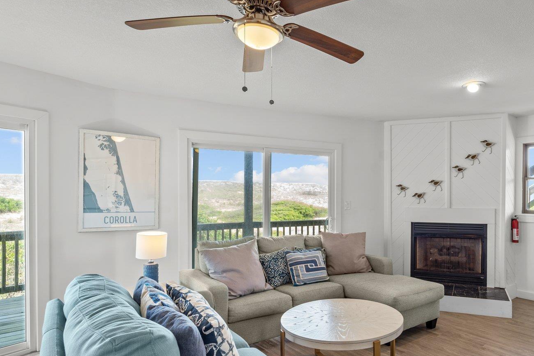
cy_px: 210
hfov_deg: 76.2
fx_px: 326
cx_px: 354
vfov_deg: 56.9
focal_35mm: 22
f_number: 8
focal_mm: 14
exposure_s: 1/1.25
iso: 100
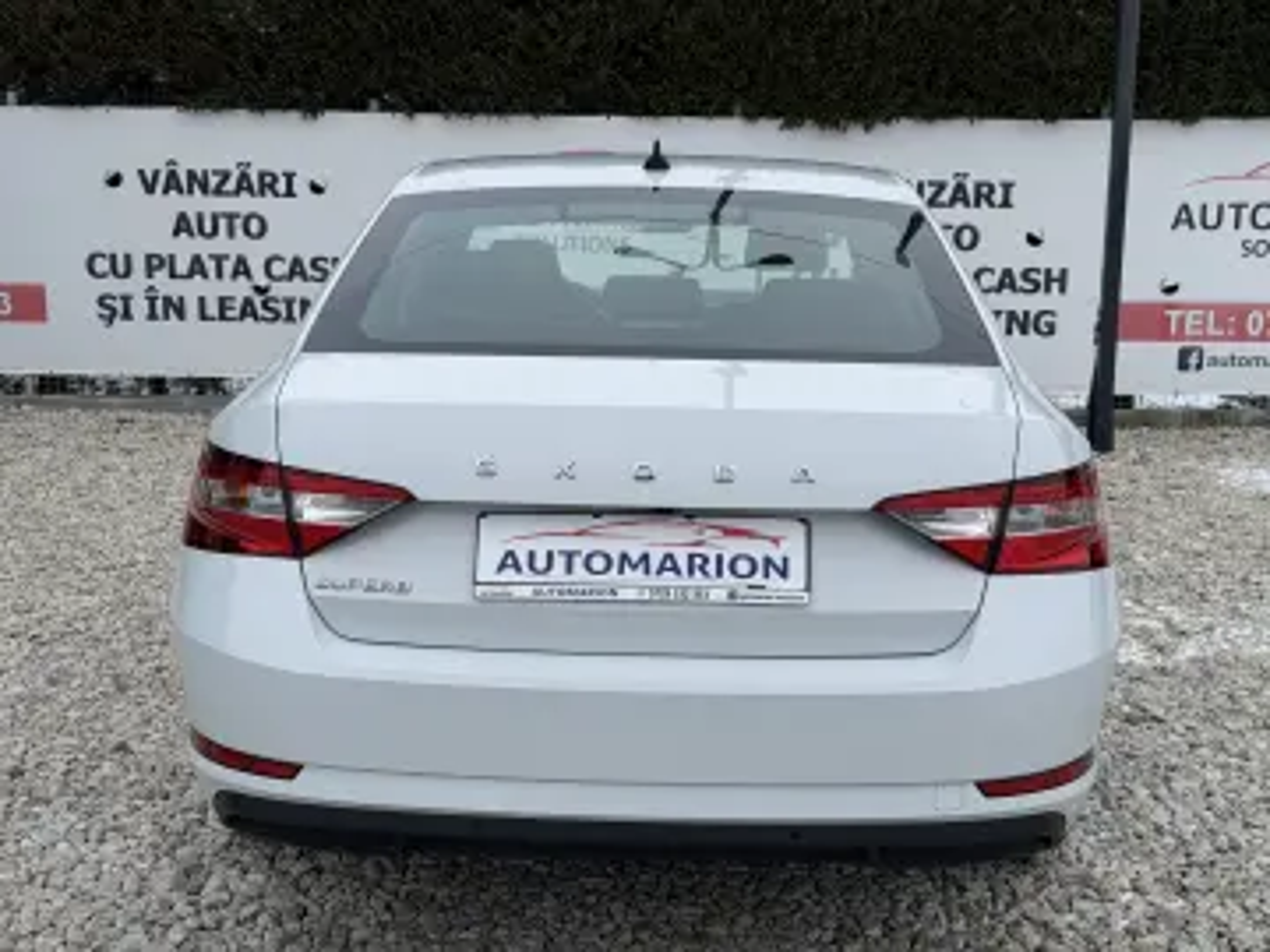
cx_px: 635
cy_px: 476
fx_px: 1761
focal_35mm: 48
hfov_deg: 39.7
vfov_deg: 30.3
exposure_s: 1/819
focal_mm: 6.76
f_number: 1.78
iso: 64
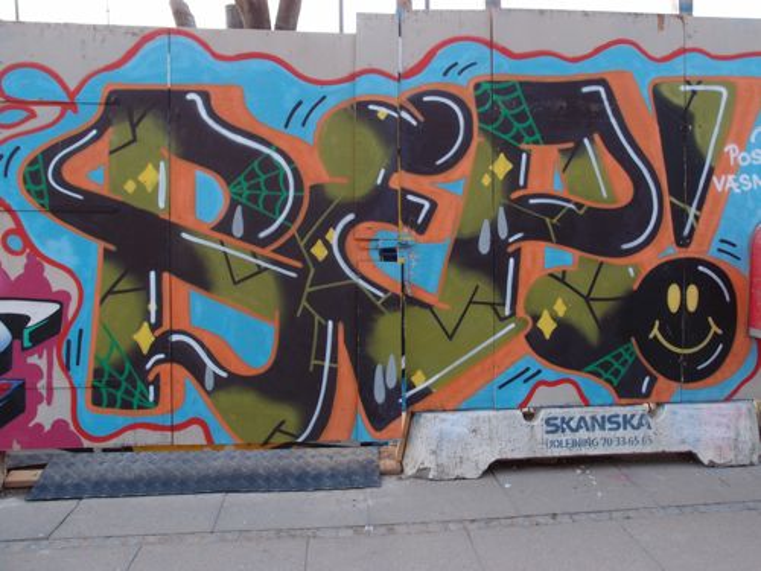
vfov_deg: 49.7
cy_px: 286
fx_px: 616
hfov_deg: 63.4
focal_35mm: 28
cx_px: 380
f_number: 2.5
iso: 100
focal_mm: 6
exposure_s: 1/100
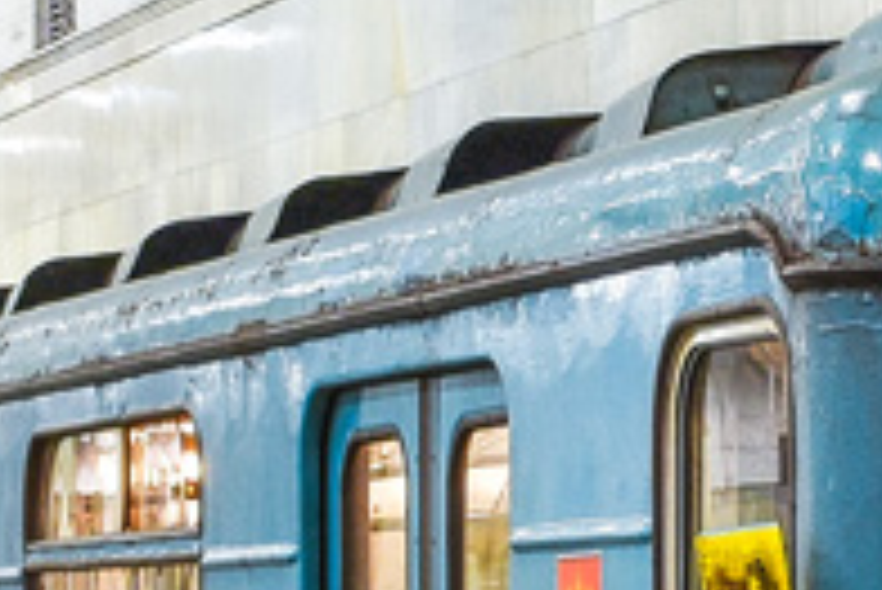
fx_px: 5860
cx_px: 1292
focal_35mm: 239
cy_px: 779
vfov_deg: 5.7
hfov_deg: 8.4
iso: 320
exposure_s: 1/15
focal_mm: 26
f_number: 4
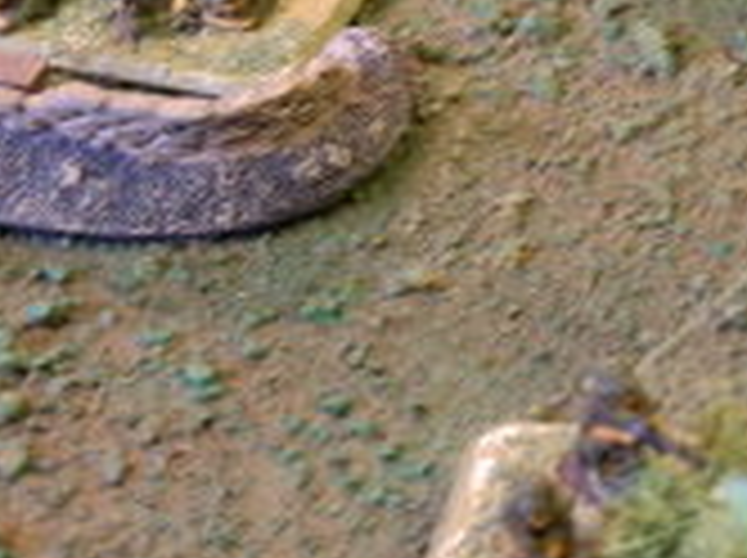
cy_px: 58
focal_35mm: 197
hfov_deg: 10.0
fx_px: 4245
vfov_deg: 7.5
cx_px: 801
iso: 250
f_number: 3.7
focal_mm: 10.99
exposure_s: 1/8
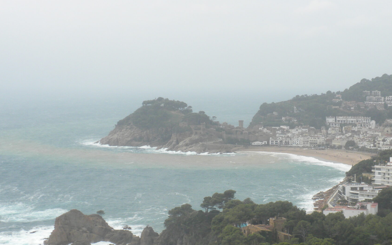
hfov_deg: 24.5
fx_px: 897
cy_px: 172
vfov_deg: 15.5
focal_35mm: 84
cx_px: 268
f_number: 4.3
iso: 64
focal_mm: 9.1
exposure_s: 1/427
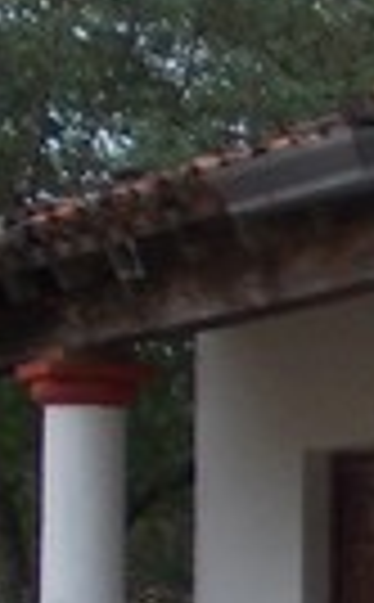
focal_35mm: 231
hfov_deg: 5.2
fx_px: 3792
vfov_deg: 9.0
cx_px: 1356
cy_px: 720
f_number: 3.1
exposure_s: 1/320
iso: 80
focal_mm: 5.3
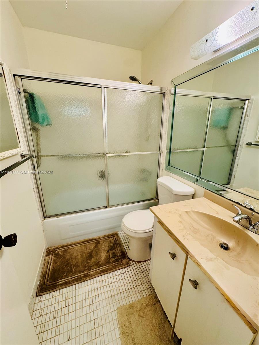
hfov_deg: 85.7
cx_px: 130
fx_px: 140
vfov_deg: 102.1
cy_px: 172
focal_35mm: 14
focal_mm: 2.22
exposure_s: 1/60
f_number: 2.2
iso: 200
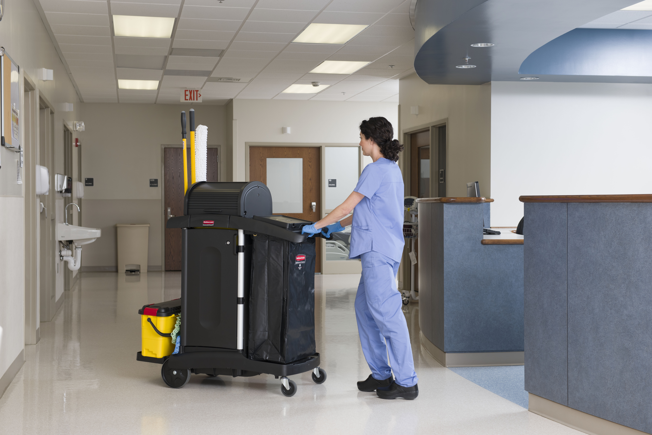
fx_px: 1014
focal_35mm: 56
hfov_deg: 35.6
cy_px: 218
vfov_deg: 24.2
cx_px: 326
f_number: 6.3
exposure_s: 1/125
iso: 200
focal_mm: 56
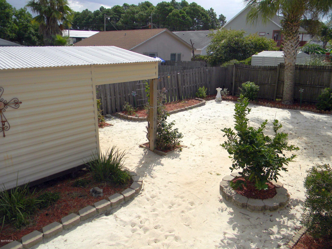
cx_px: 166
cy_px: 124
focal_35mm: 28
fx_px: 269
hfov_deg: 63.4
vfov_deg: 49.7
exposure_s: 1/528
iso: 112
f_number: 7
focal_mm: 5
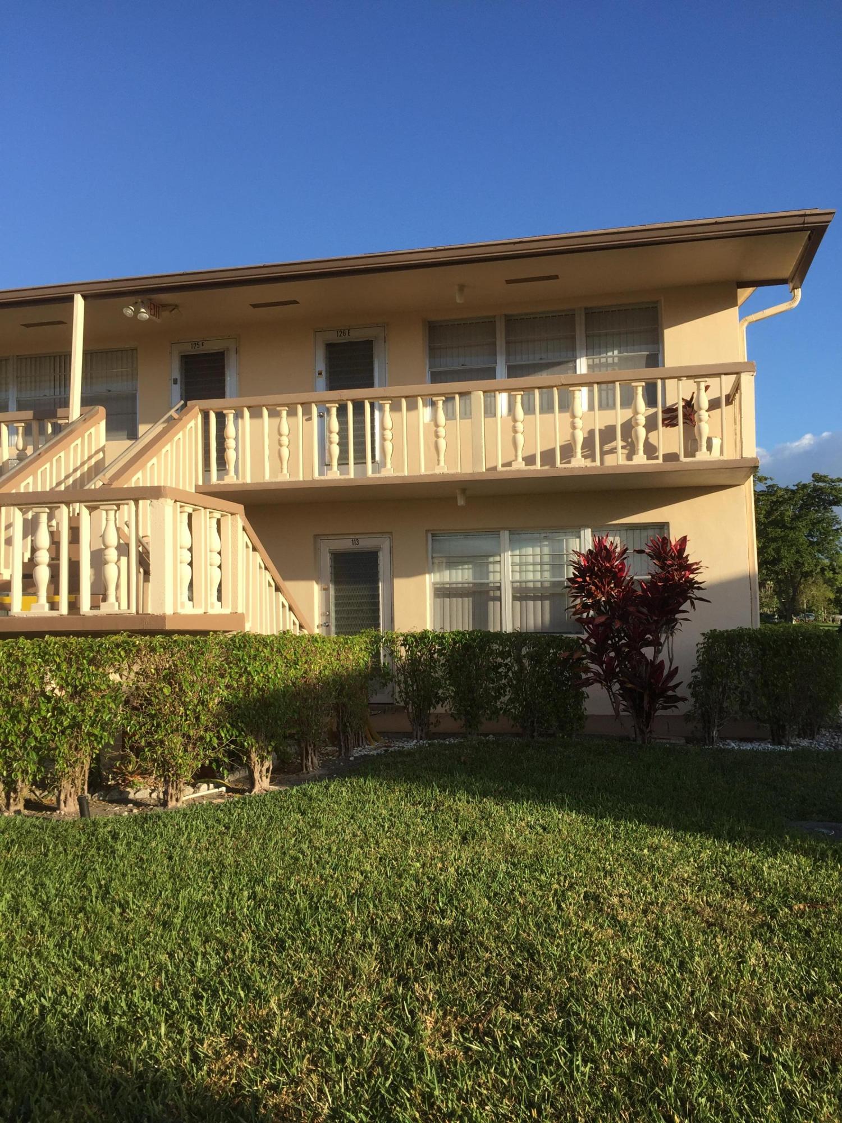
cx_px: 421
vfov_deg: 61.7
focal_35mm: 29
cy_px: 562
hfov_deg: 48.2
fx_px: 941
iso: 32
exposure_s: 1/1412
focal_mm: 4.15
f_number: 2.2
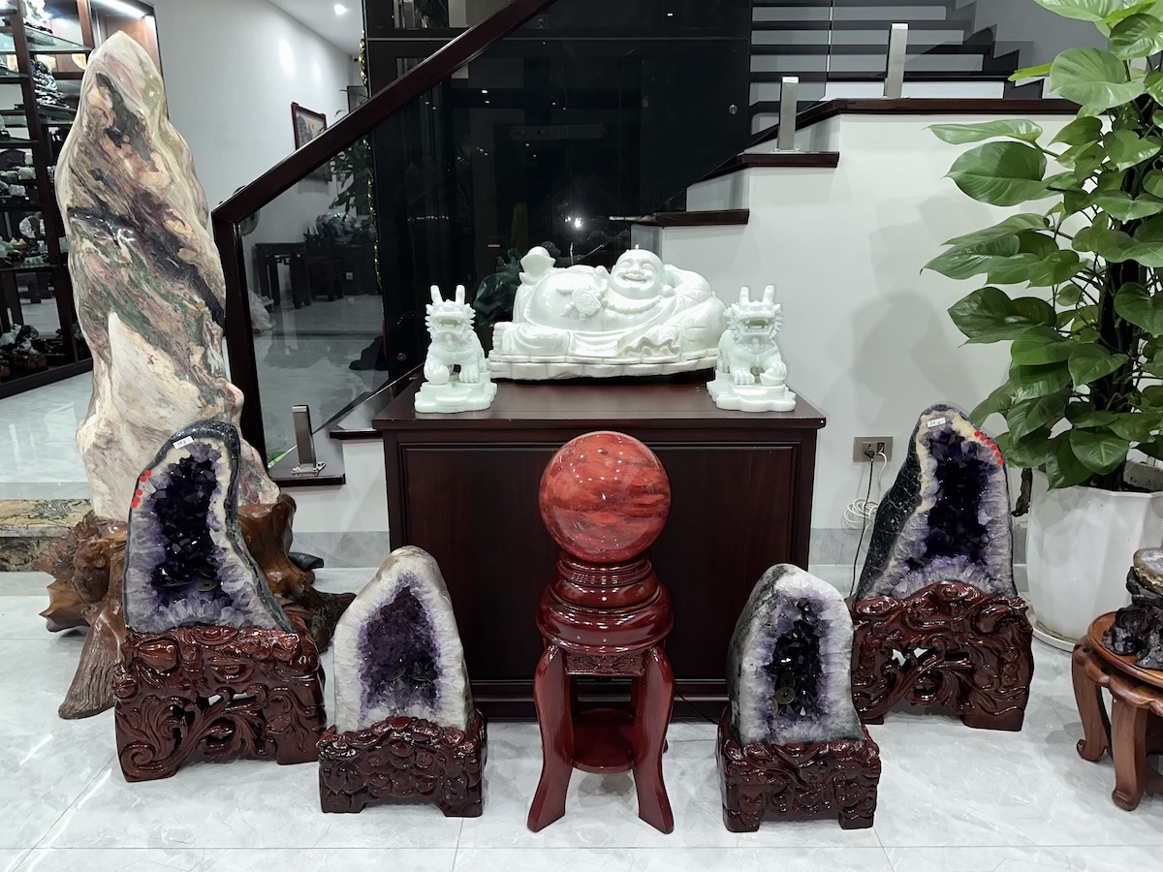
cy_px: 436
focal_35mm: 24
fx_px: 806
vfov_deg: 56.8
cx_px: 582
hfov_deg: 71.6
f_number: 1.78
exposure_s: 1/17
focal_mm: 6.86
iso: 125
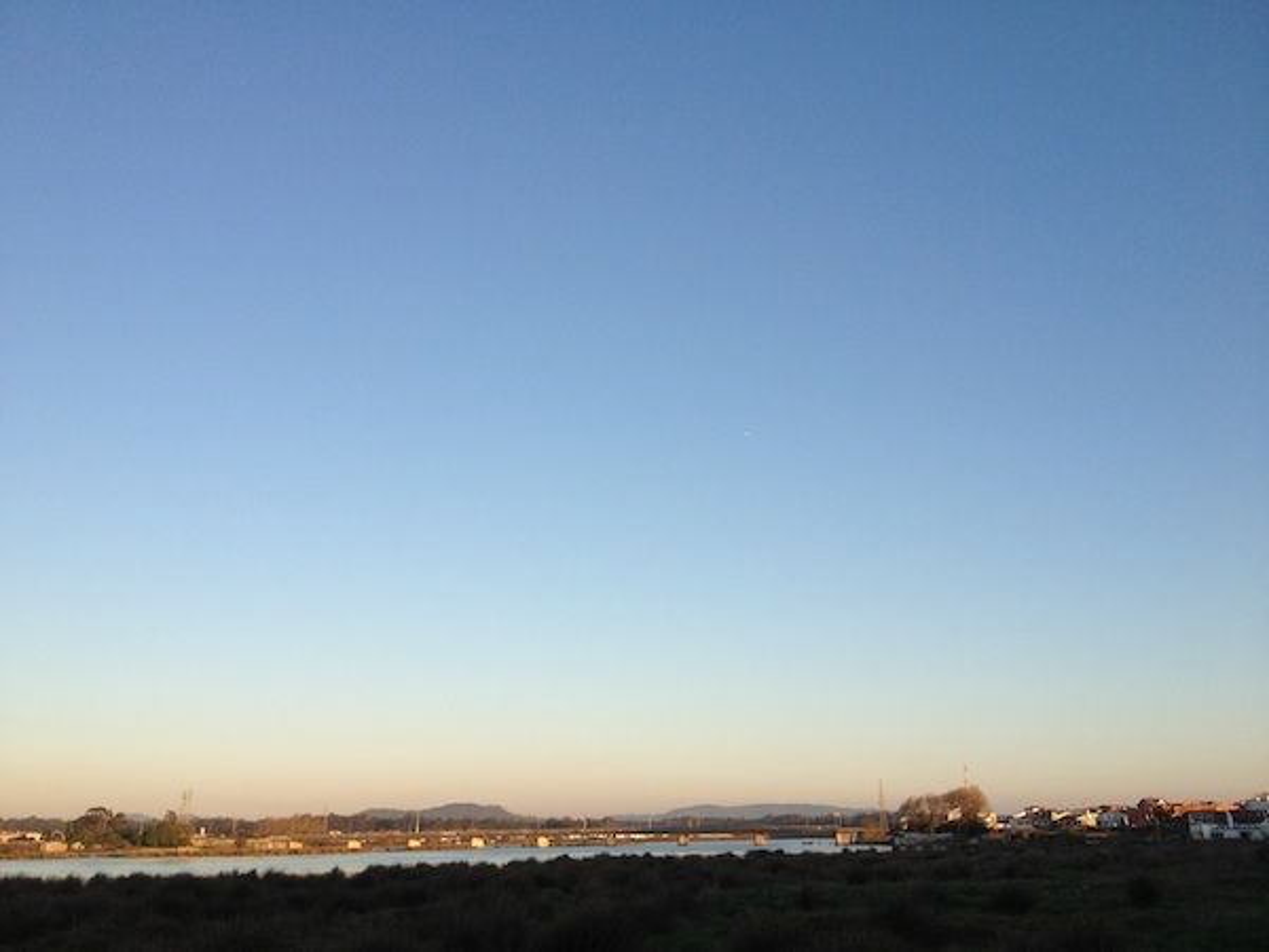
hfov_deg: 52.6
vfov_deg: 40.7
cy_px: 476
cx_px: 634
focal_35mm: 35
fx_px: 1283
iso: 64
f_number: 2.4
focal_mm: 4.28
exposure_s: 1/673
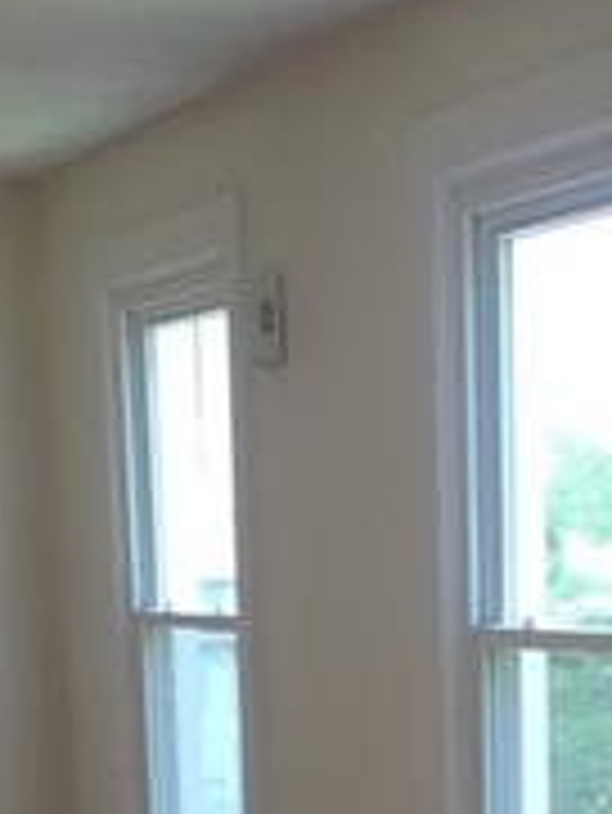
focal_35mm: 96
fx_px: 2260
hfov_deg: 15.3
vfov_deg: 19.1
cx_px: 544
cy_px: 1012
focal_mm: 4.15
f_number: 2.2
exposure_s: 1/60
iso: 40
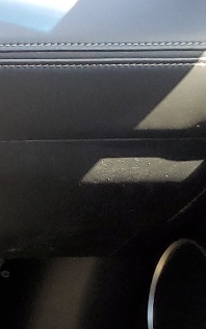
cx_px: -462
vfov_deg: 14.7
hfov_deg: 7.8
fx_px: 1249
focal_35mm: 139
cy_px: 351
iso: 63
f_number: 1.5
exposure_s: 1/120
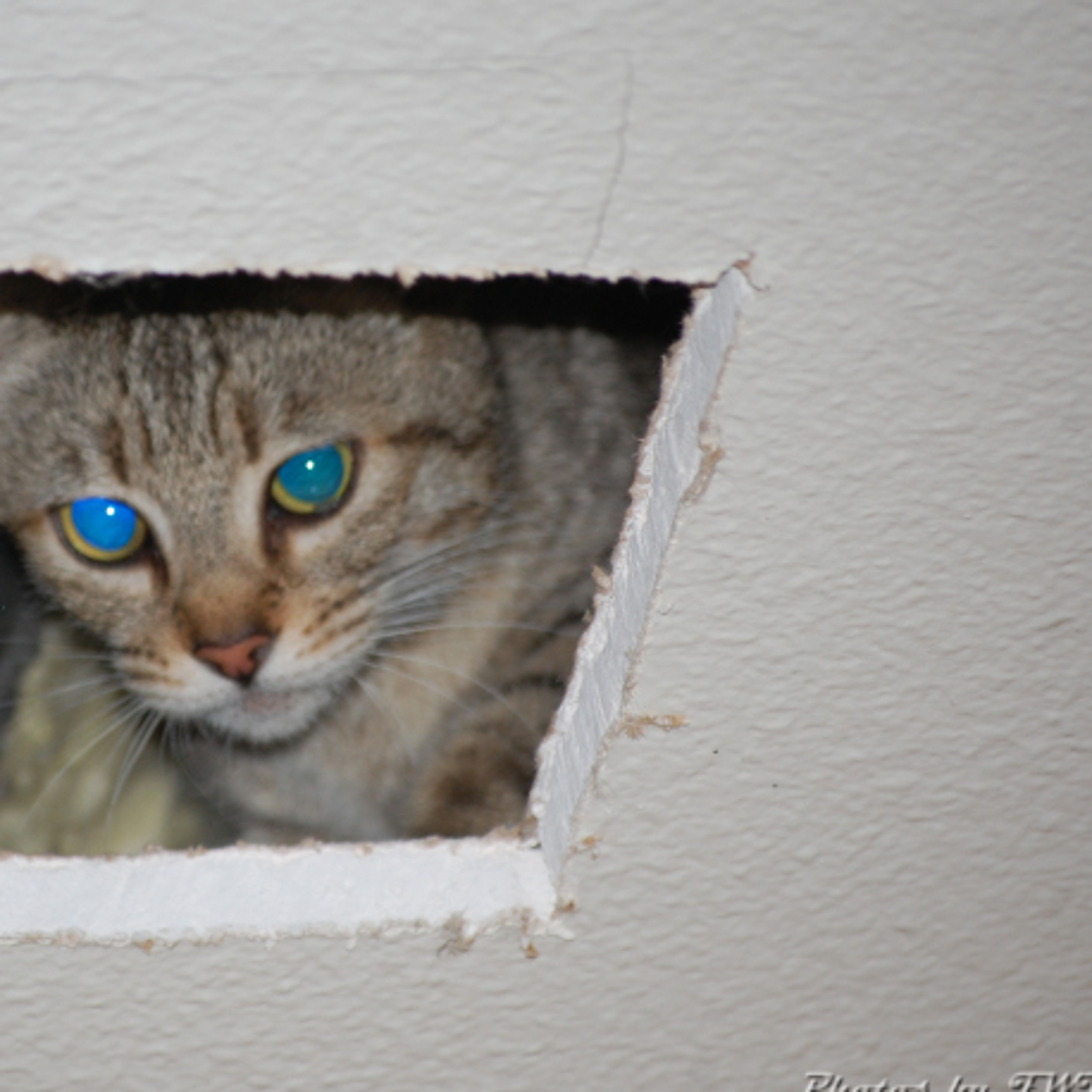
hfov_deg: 5.8
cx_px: 218
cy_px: 500
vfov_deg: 5.8
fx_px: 10698
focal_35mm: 300
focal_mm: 135
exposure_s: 1/60
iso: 400
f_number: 5
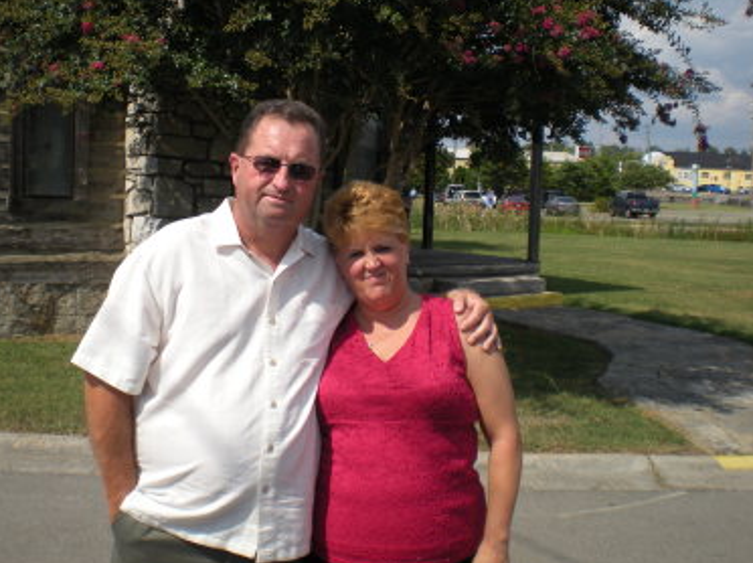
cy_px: 250
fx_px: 999
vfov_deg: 31.4
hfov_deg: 41.1
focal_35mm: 46
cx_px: 306
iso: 64
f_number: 4.6
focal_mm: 6.3
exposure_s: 1/606
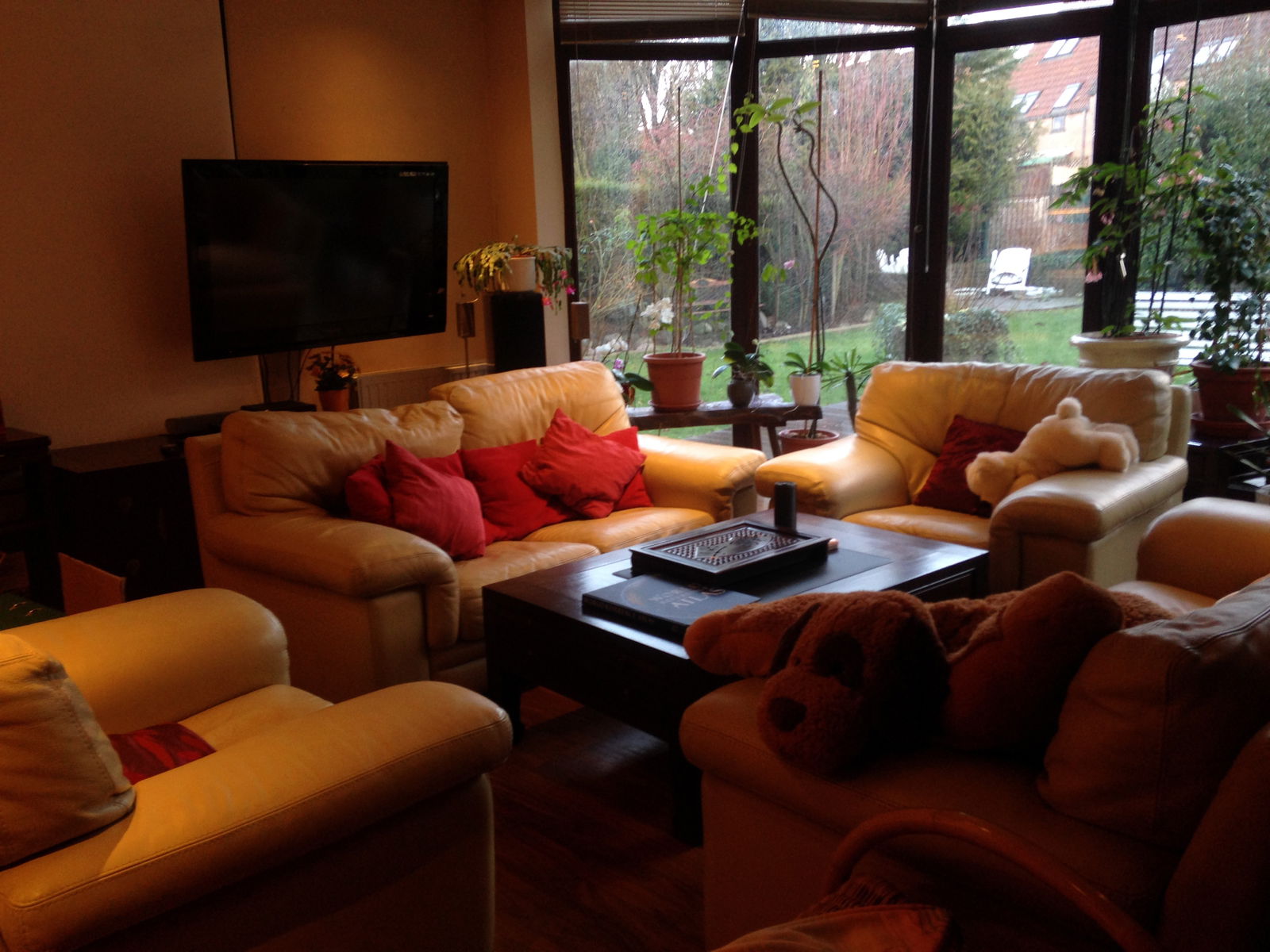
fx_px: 1211
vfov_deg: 42.9
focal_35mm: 33
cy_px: 476
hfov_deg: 55.4
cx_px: 635
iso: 64
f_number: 2.4
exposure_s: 1/20
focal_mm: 4.12
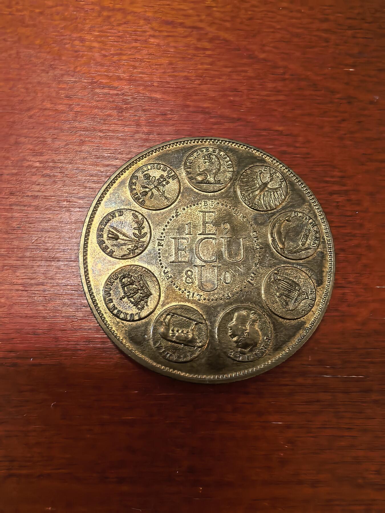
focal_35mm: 24
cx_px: 192
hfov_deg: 56.8
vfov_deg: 71.6
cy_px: 256
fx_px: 356
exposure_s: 1/33.3
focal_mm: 1.68
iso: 250
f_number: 2.2
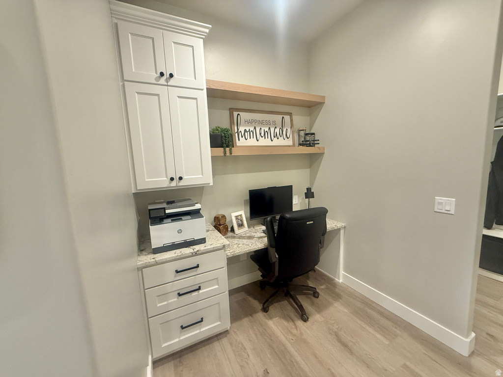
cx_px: 252
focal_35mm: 14
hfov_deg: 102.1
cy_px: 188
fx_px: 203
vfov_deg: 85.7
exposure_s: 1/60
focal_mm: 2.22
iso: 250
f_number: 2.2
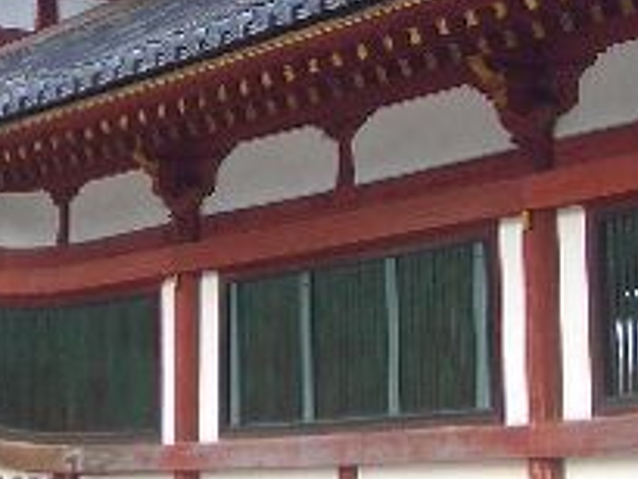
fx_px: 2047
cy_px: -79
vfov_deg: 13.0
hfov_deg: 17.7
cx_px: 199
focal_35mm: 111
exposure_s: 1/100
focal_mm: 5.8
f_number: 2.6
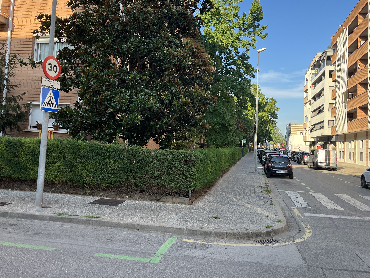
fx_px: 331
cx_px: 183
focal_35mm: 31
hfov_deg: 58.4
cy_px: 120
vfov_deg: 45.3
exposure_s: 1/891
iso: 50
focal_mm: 5.1
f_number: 1.6
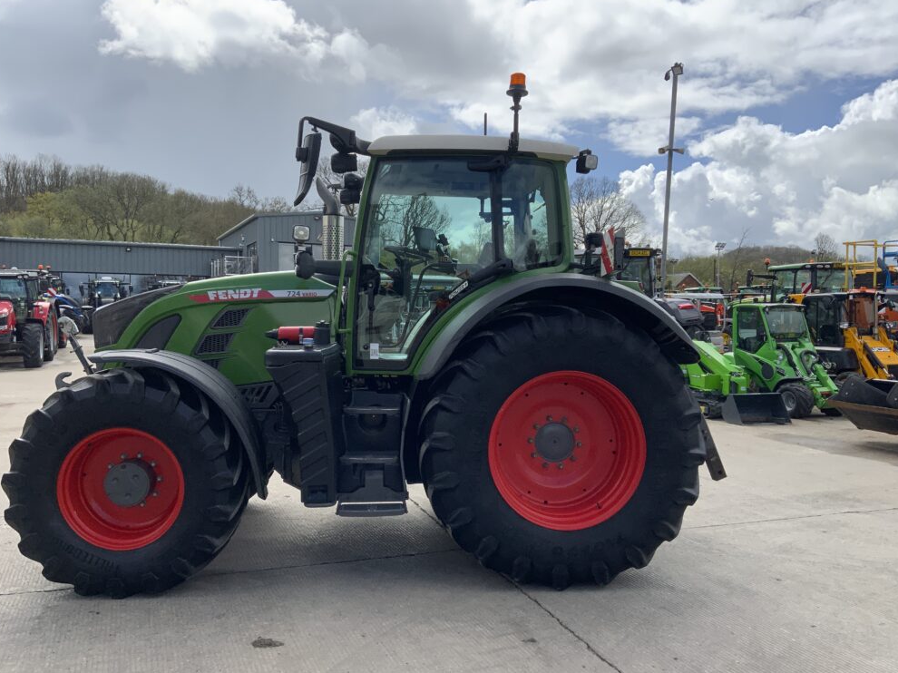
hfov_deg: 60.0
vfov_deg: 46.8
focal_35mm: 30
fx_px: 778
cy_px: 341
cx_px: 436
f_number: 1.8
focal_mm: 3
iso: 20
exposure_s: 1/2227
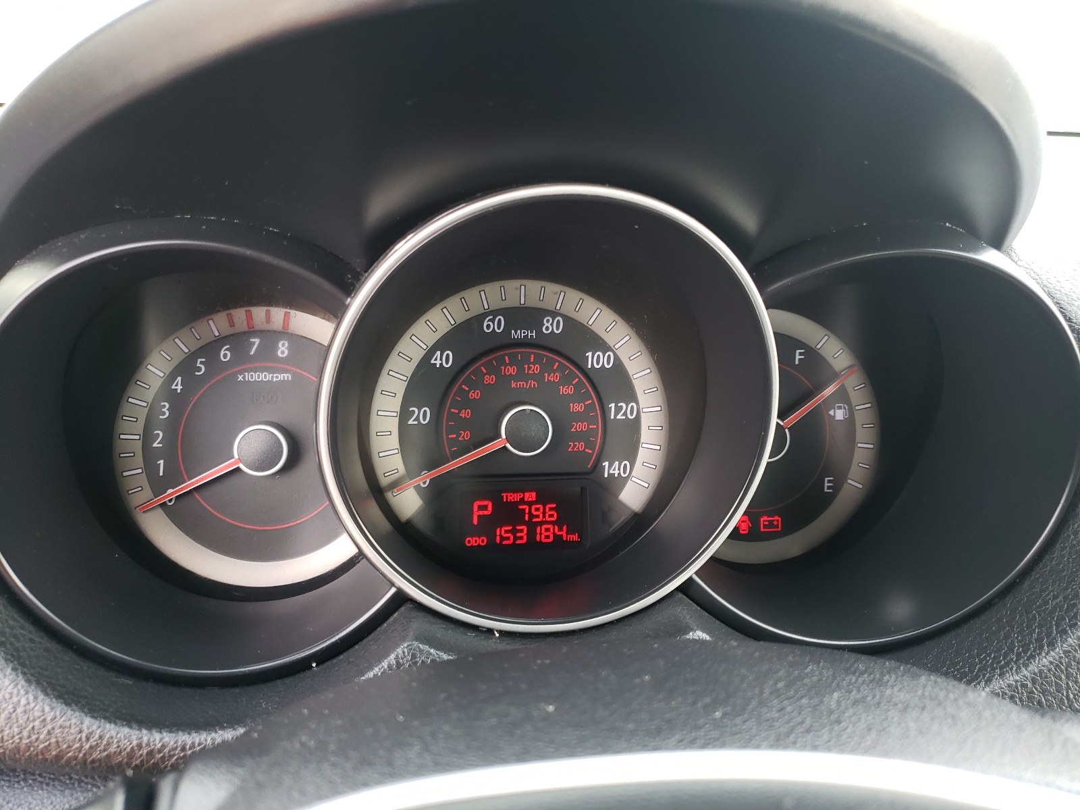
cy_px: 405
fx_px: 811
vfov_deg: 53.1
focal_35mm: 26
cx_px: 540
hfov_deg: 67.3
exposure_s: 1/60.2
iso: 63
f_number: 1.5
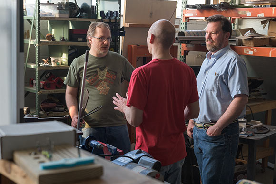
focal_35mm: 50
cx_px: 138
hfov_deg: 39.6
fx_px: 383
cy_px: 92
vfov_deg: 27.0
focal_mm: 50
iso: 1250
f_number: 6.3
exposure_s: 1/200
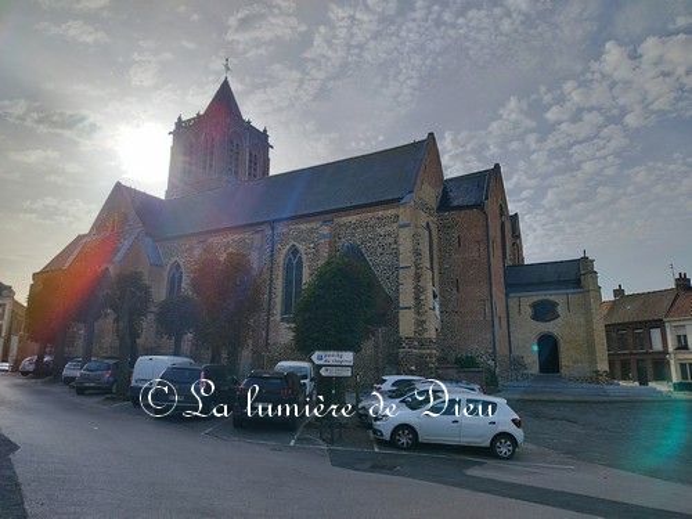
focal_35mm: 24
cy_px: 260
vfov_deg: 56.8
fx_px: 480
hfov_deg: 71.6
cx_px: 346
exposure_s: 1/851
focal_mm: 5.89
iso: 50
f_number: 1.89
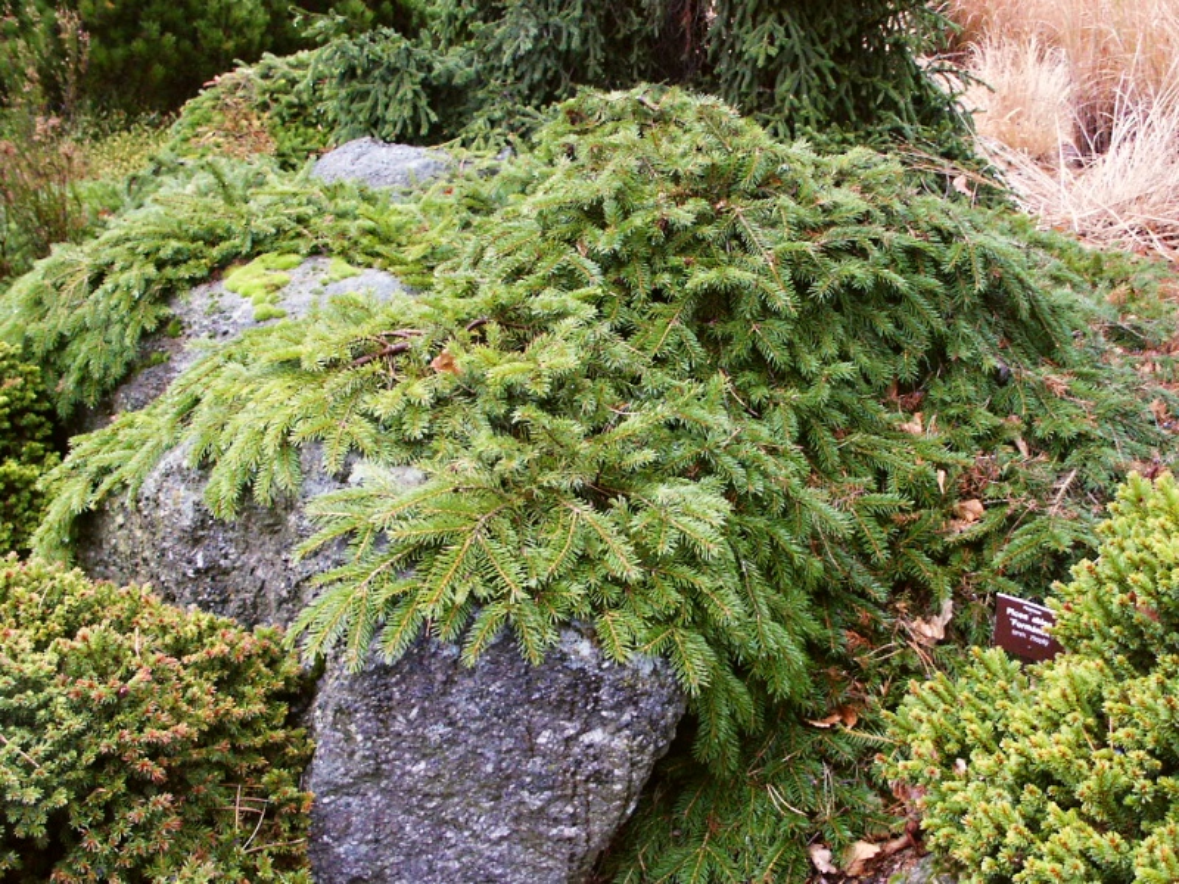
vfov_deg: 40.7
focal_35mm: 35
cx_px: 590
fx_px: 1192
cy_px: 442
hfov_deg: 52.6
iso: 160
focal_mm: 7.19
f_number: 3
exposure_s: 1/45
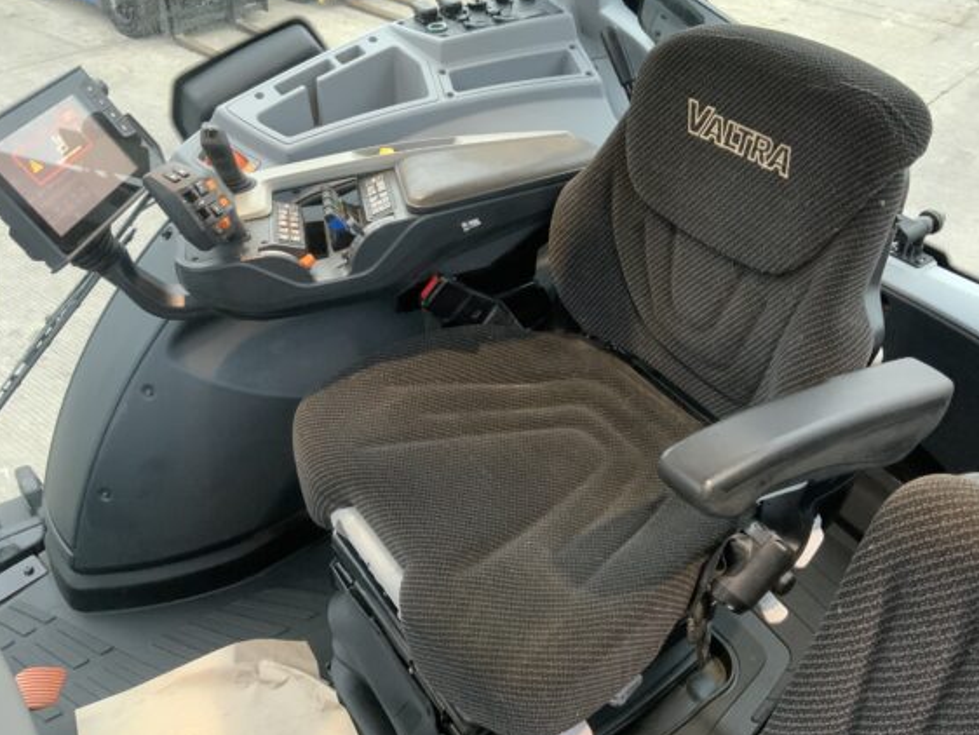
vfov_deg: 43.0
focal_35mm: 33
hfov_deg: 55.3
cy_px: 368
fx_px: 934
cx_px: 519
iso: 320
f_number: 1.8
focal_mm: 3
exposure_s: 1/44
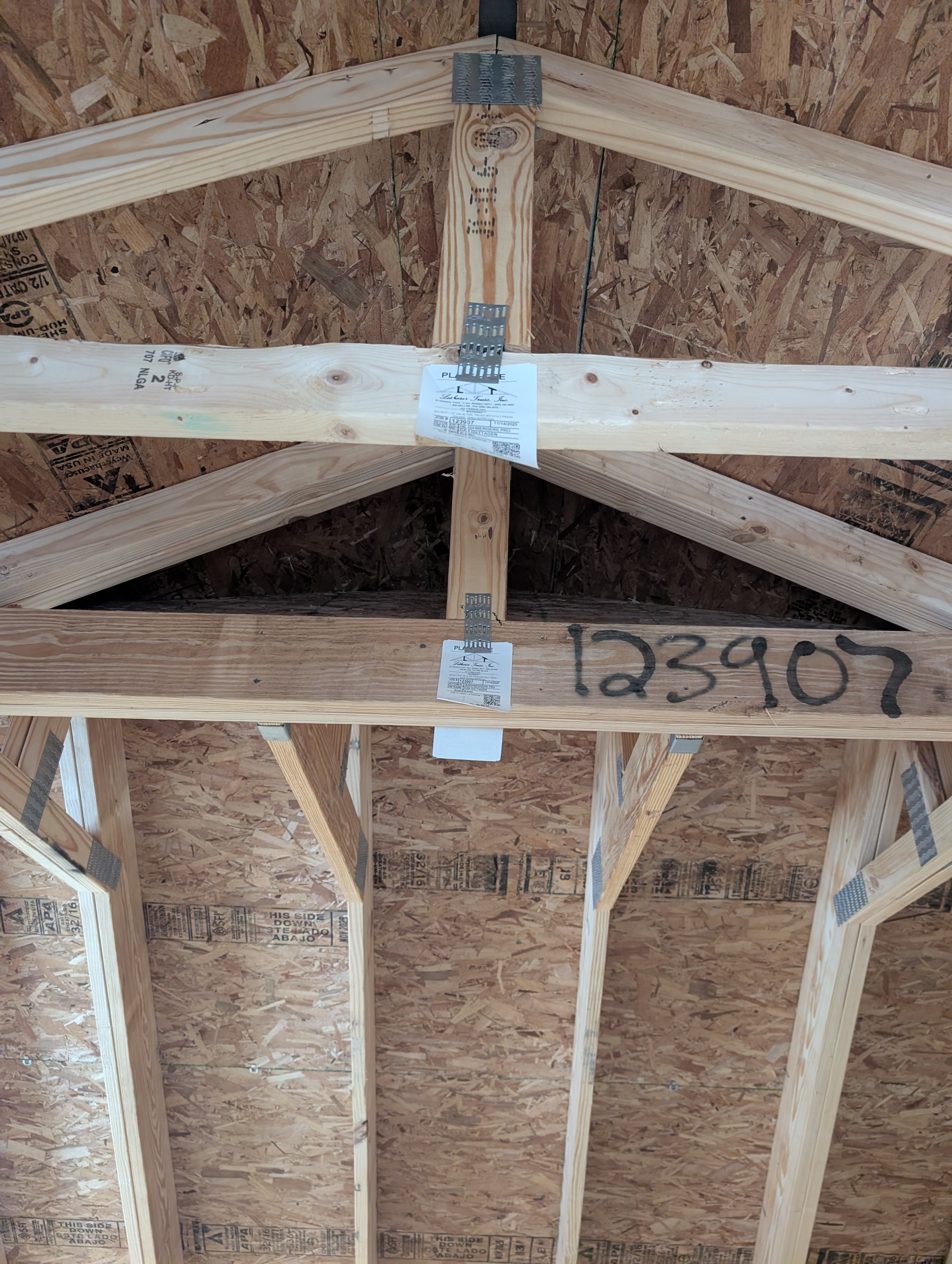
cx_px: 476
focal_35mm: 24
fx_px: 878
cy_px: 632
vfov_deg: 71.5
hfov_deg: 56.9
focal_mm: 6.9
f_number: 1.68
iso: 1152
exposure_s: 1/66.1
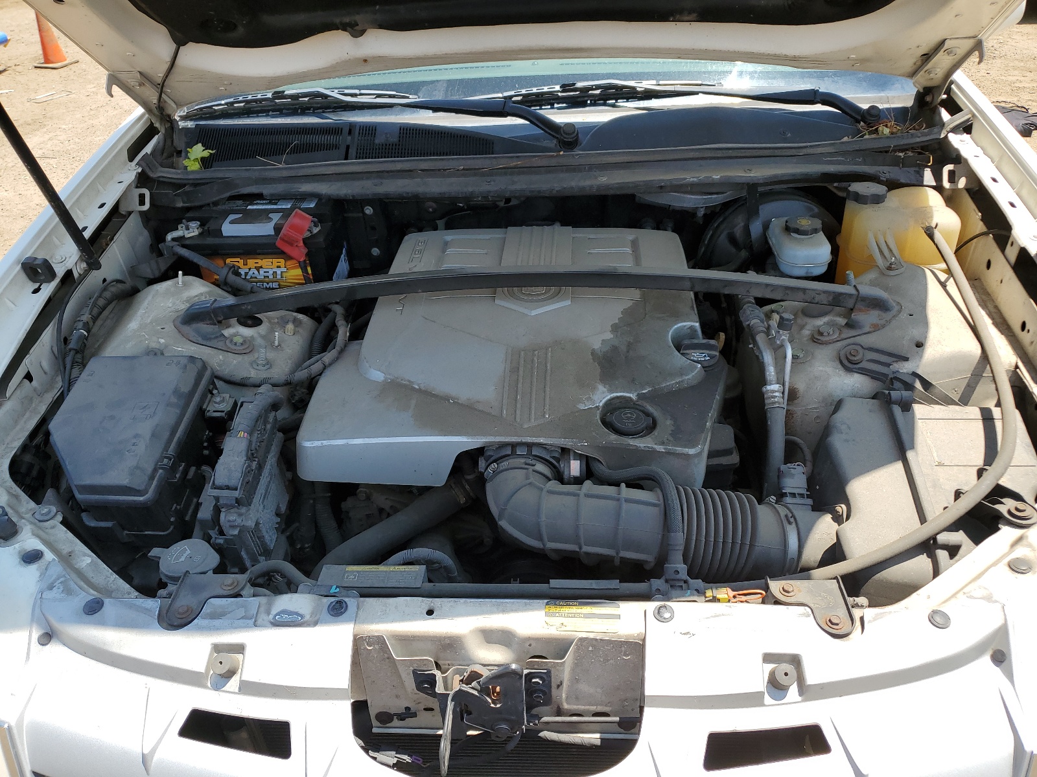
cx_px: 518
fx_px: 779
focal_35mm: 26
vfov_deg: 53.1
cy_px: 388
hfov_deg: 67.3
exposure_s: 1/1250
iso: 50
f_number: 1.5
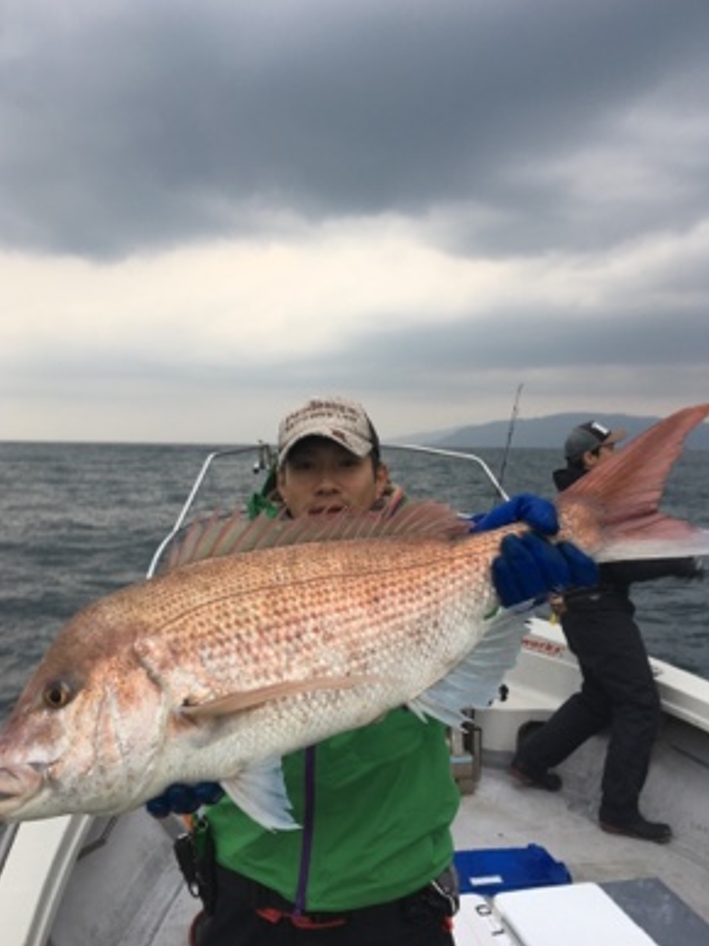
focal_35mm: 30
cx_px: 347
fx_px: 820
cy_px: 460
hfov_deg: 46.8
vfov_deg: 60.0
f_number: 2.2
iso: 25
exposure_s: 1/60
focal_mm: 4.15
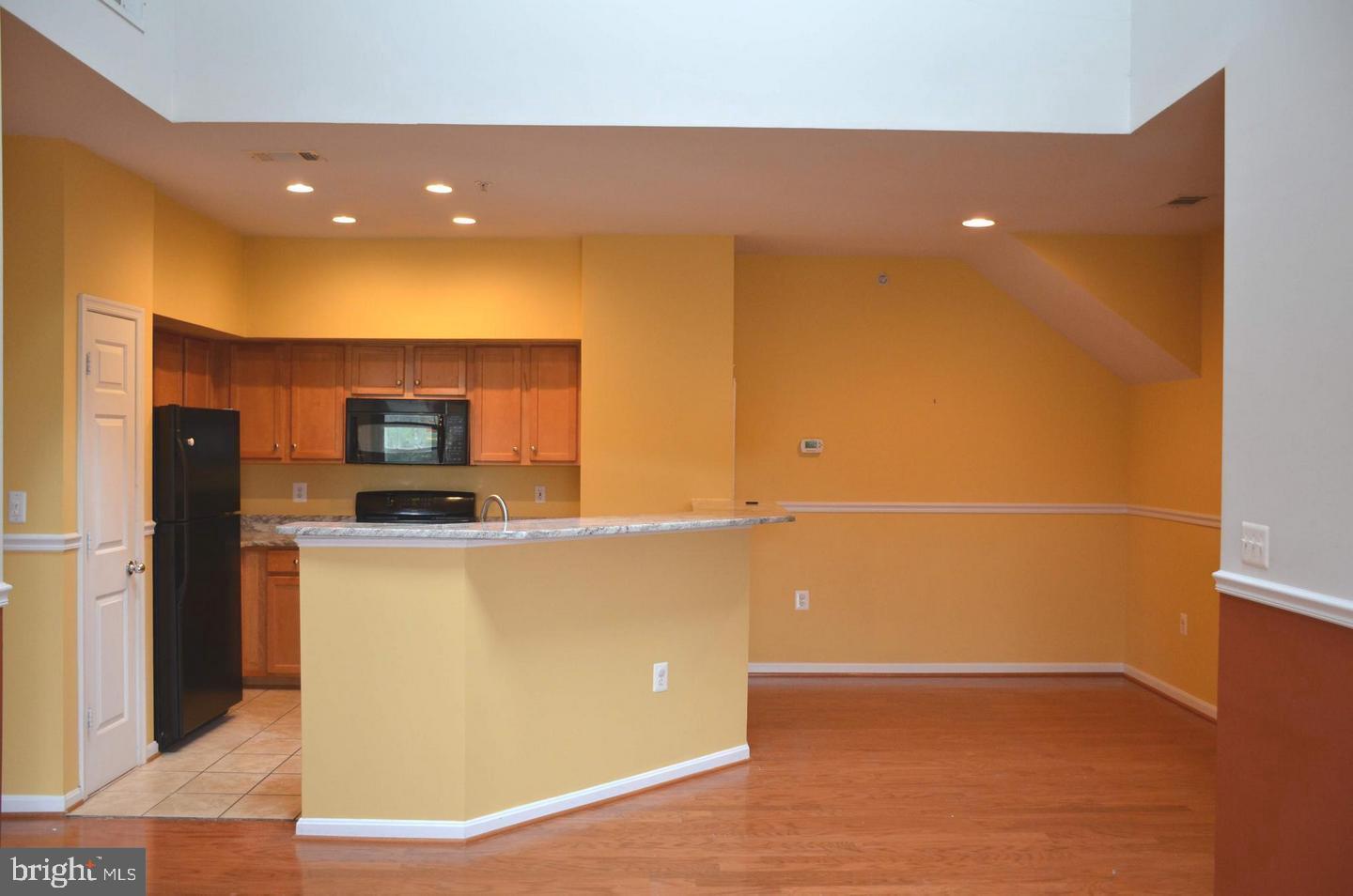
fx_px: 1125
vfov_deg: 43.4
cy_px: 448
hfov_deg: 62.0
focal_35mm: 30
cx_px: 676
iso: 800
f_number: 3.5
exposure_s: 1/40
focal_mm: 20
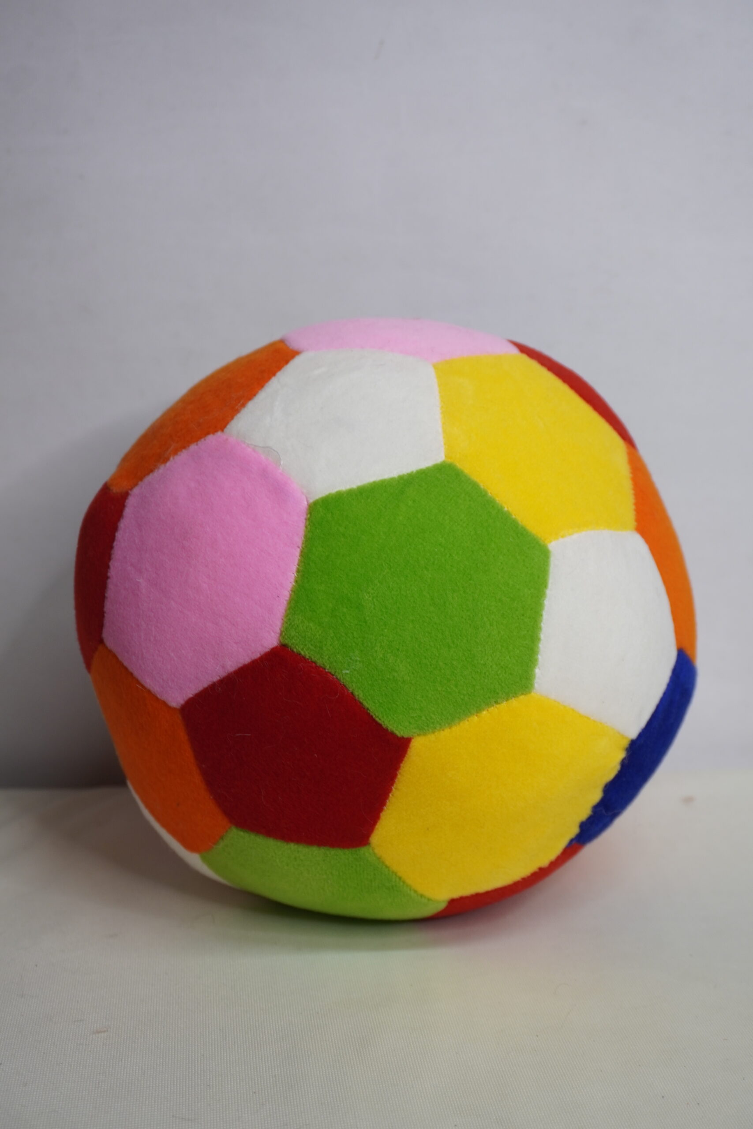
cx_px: 376
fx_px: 1365
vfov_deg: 45.0
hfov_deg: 30.9
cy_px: 564
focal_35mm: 44
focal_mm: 29
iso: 250
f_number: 5.6
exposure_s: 1/20
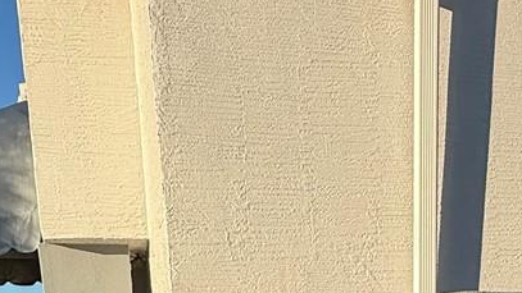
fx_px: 831
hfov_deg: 34.5
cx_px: 362
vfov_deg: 16.2
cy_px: 557
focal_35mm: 60
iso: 50
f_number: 2.2
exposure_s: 1/1534
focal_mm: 2.22
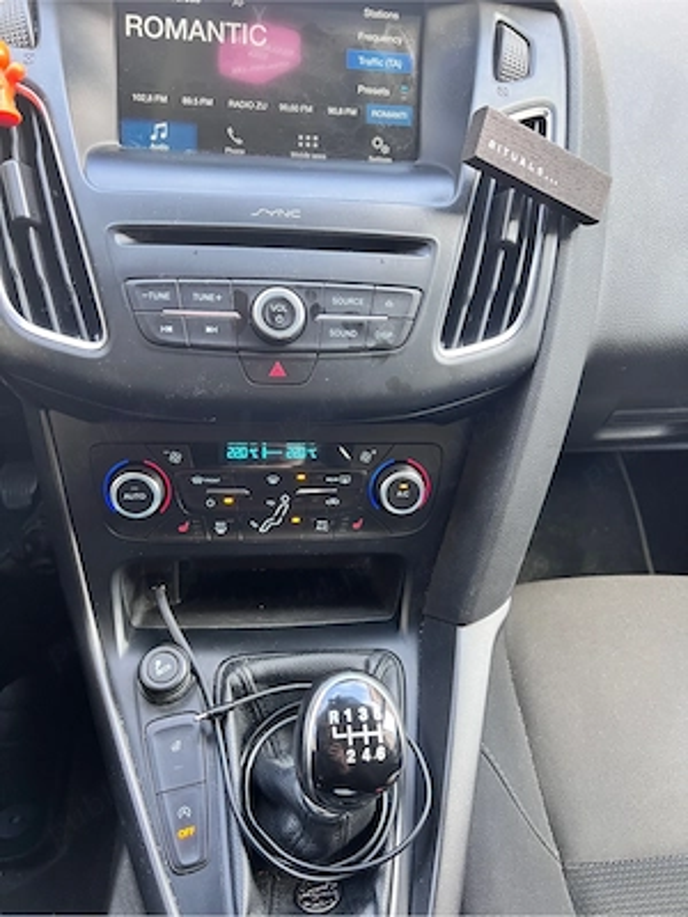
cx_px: 344
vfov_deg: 67.3
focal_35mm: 26
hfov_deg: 53.1
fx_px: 689
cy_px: 458
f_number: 1.5
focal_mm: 5.7
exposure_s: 1/87
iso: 125
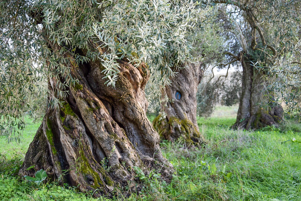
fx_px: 401
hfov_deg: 41.1
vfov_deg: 28.1
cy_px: 100
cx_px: 150
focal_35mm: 48
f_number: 4.5
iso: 400
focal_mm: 32
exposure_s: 1/80
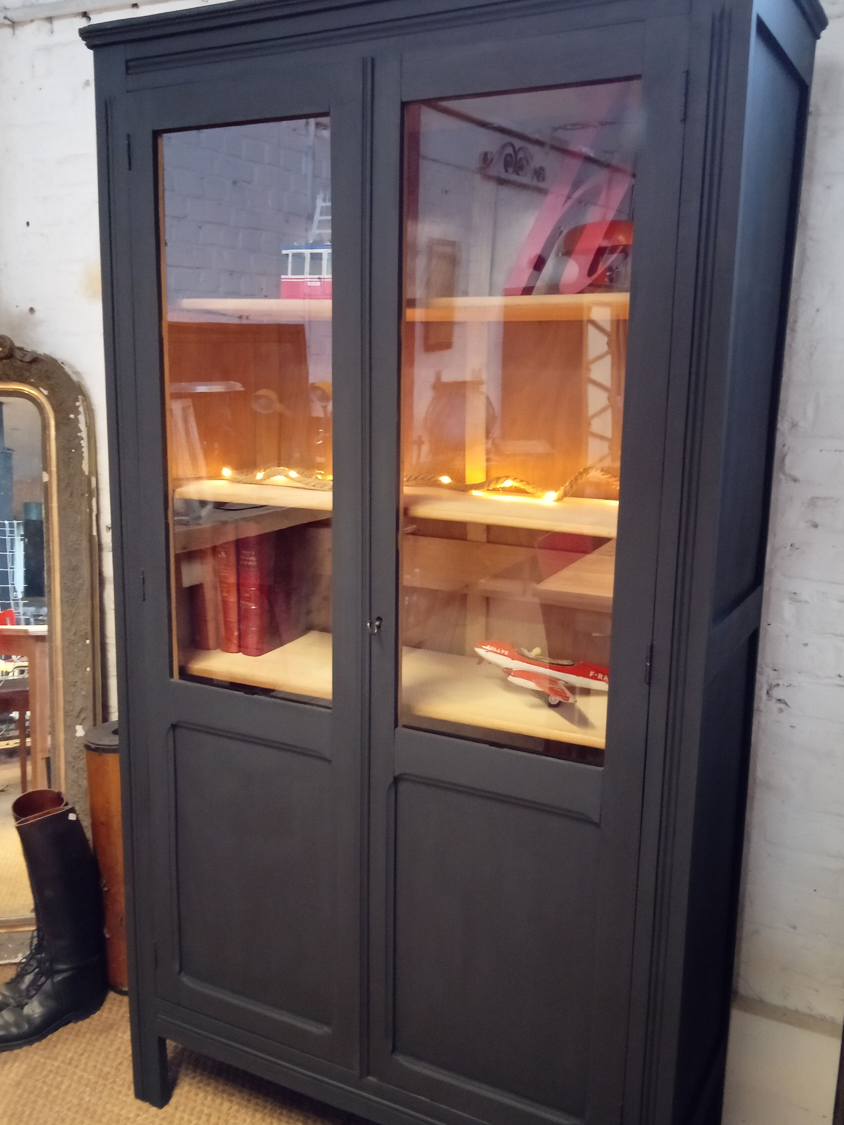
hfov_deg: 44.2
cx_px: 435
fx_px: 1040
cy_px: 580
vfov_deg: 56.8
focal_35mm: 32
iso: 1476
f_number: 2.2
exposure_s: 1/20
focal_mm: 3.46
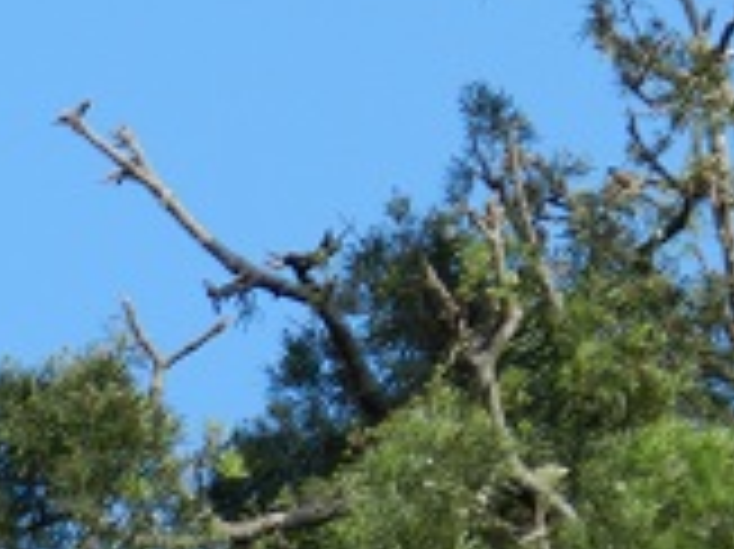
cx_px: 365
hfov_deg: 1.8
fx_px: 23540
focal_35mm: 1111
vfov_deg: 1.3
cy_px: -88
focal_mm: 71.7
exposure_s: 1/400
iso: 160
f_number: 5.6
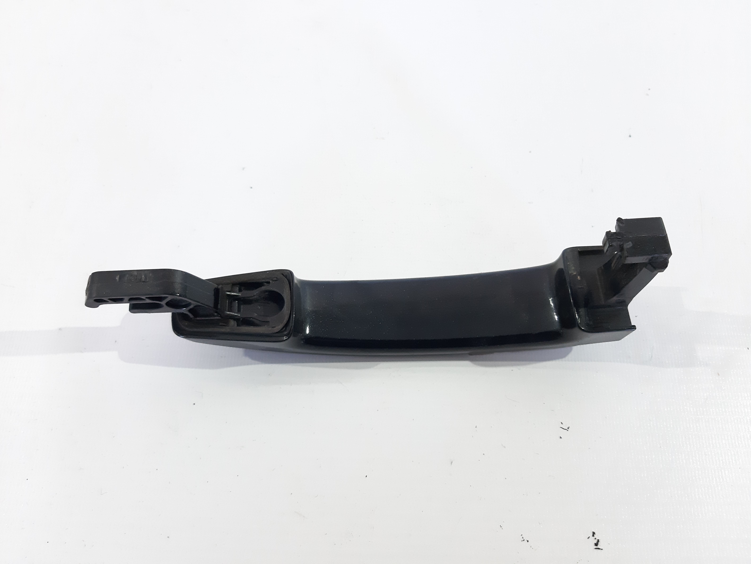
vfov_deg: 51.4
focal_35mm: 27
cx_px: 376
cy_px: 282
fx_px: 586
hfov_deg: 65.3
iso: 200
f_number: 1.7
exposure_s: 1/50
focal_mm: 3.93
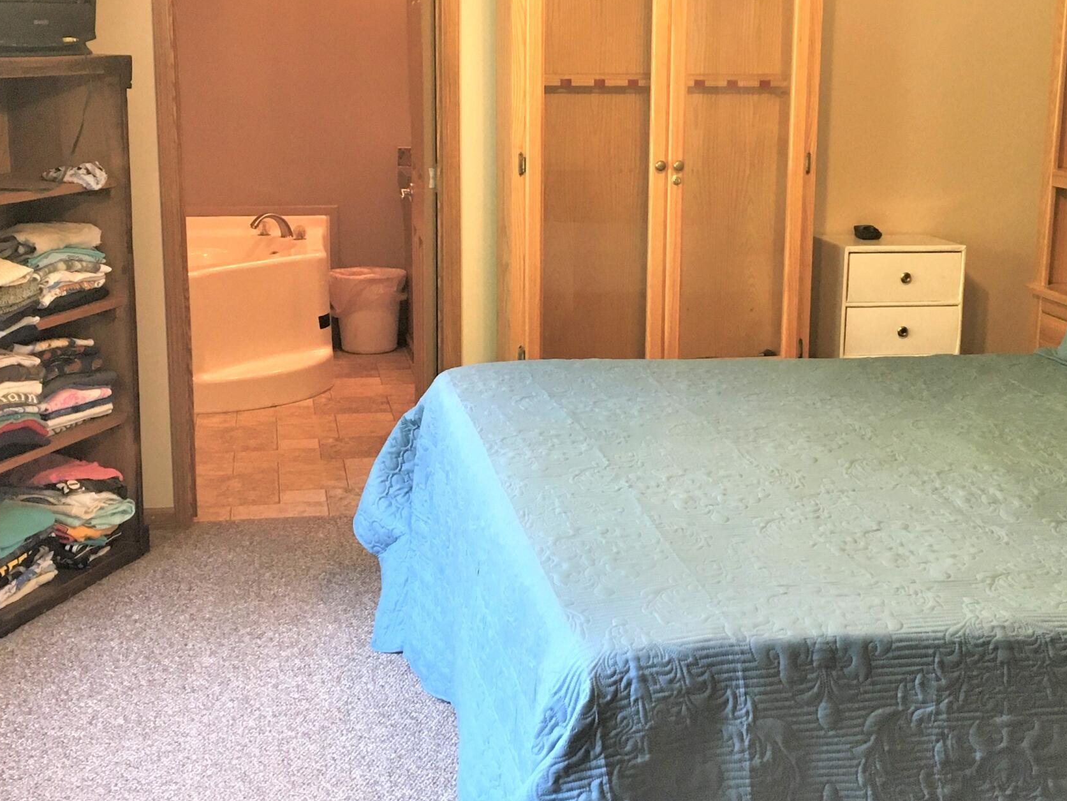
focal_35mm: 52
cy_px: 364
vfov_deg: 28.0
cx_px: 592
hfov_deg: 36.8
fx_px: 1603
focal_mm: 4.15
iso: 100
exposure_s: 1/30
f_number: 2.2
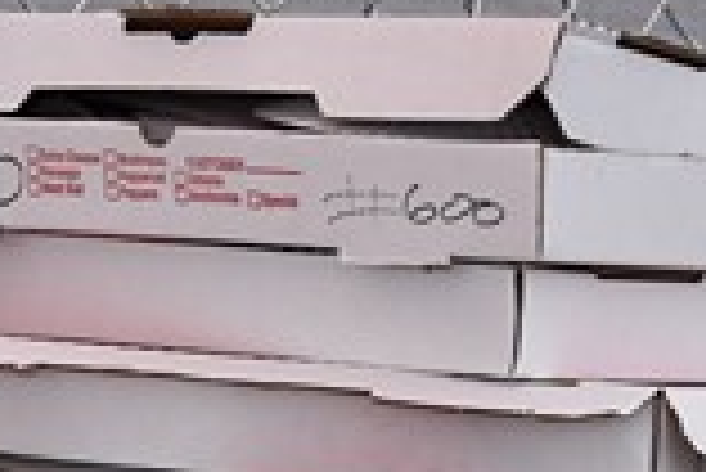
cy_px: 1216
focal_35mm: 344
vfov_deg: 3.9
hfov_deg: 6.0
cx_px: -22
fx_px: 6752
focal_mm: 36
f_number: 8
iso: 400
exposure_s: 1/250
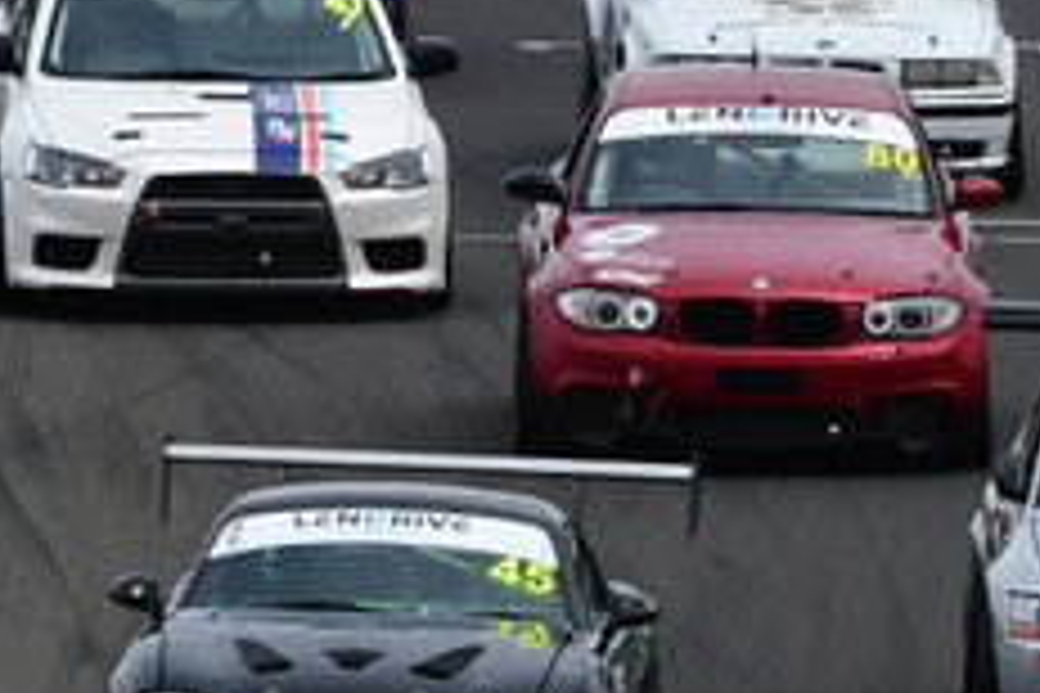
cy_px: 374
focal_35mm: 1301
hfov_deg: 1.6
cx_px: 500
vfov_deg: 1.1
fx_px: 37582
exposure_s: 1/640
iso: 400
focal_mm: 250
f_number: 11
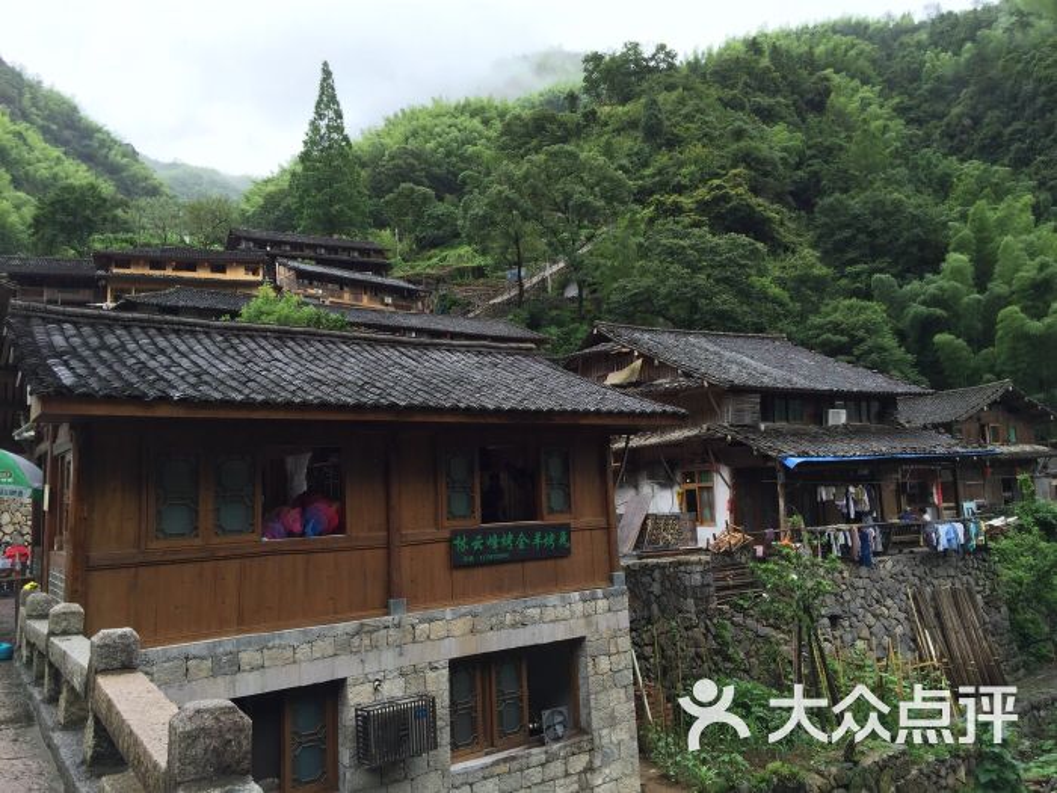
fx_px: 886
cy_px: 396
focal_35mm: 29
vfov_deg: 48.2
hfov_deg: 61.7
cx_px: 528
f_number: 2.2
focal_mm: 4.15
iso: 32
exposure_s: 1/173
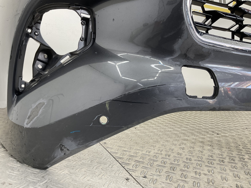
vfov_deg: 48.2
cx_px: 126
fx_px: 210
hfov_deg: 61.7
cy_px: 94
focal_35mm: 29
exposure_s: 1/120
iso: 50
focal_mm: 3
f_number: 1.8
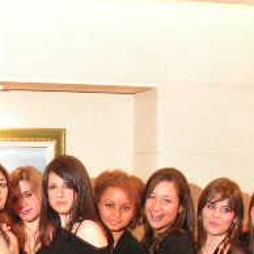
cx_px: -10
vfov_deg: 15.7
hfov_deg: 15.8
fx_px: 897
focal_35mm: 108
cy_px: 271
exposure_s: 1/40
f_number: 3.2
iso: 200
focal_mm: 6.2
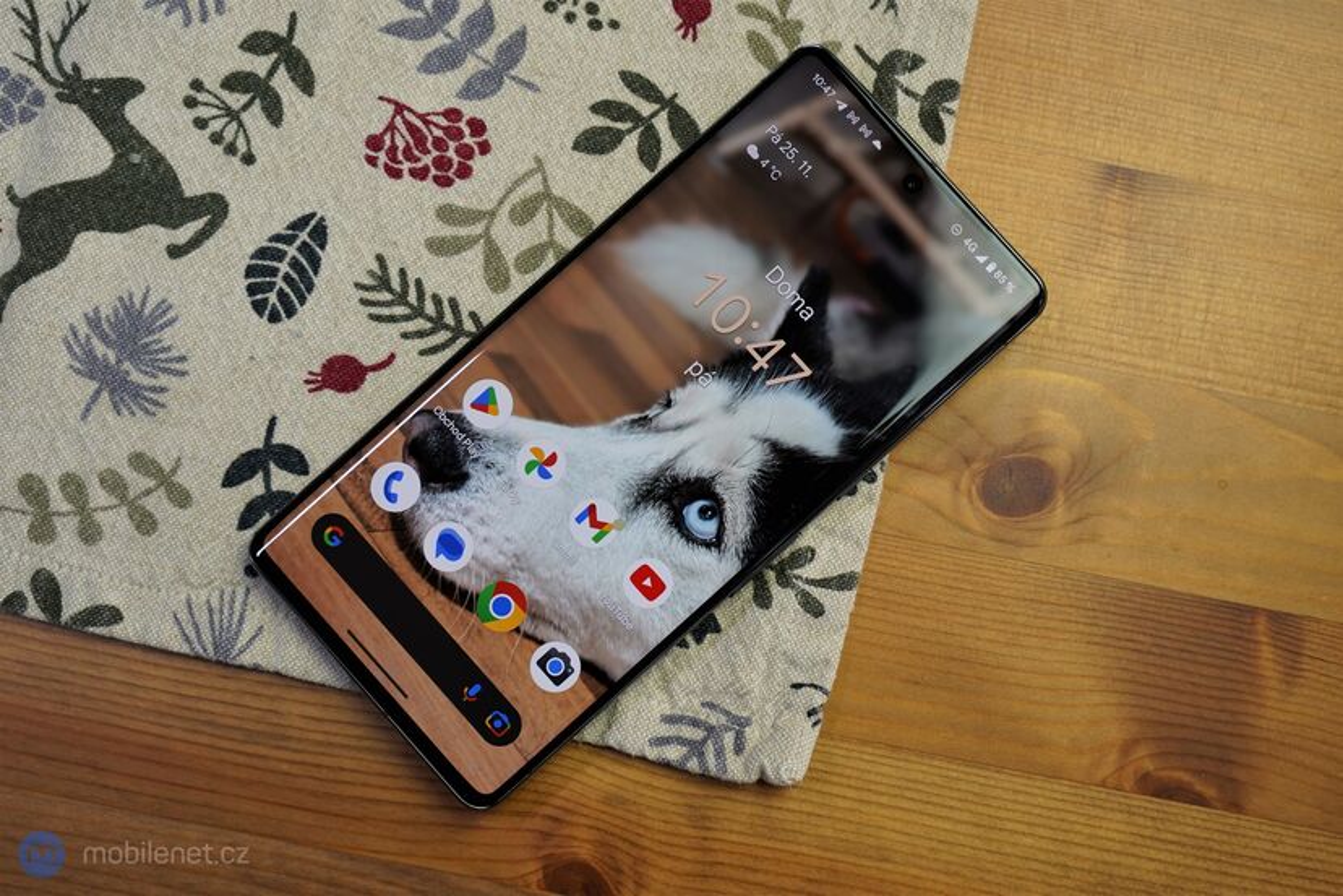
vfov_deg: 37.9
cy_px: 448
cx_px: 672
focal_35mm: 35
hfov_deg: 54.4
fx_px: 1306
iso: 125
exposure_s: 1/80
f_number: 4
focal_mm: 35
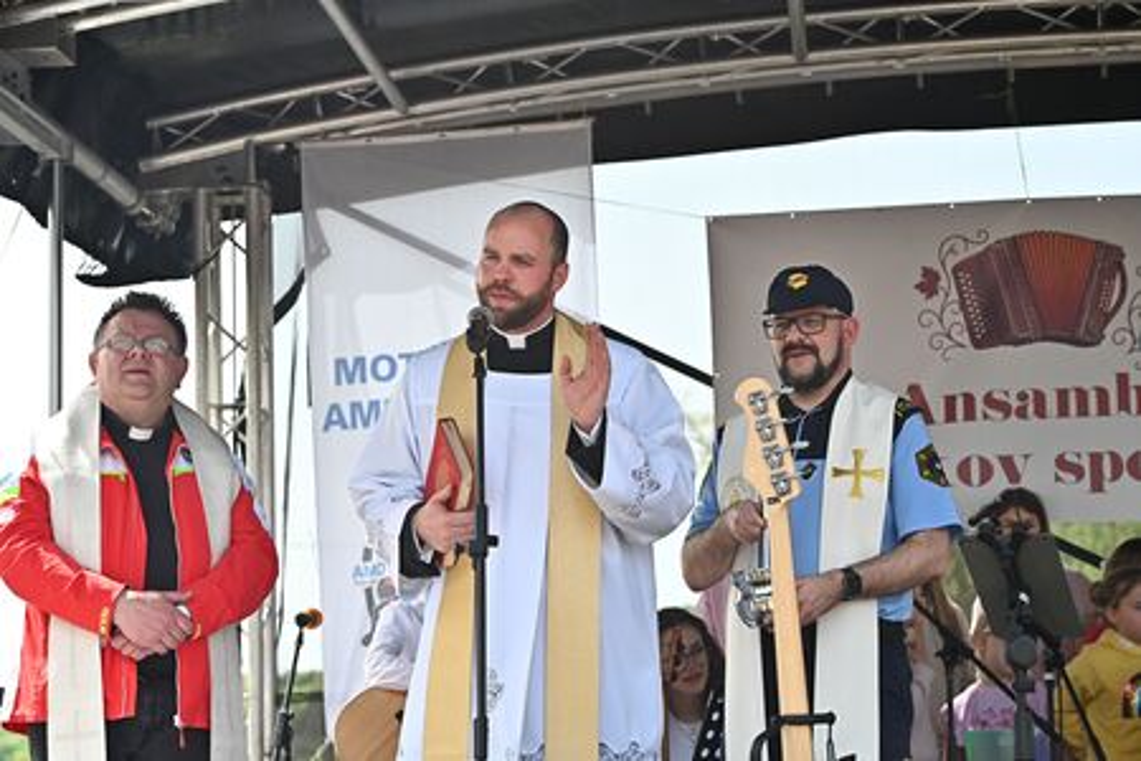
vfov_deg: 14.9
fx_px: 2916
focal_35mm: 92
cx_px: 570
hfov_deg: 22.1
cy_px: 380
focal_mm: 92
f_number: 7.1
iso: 1600
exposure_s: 1/2500
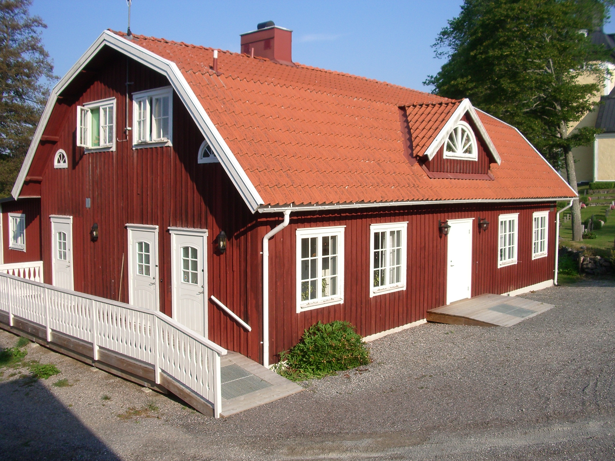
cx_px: 308
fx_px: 622
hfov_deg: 52.6
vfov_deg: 40.7
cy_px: 230
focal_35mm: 35
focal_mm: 5.8
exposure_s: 1/400
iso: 80
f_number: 4.3
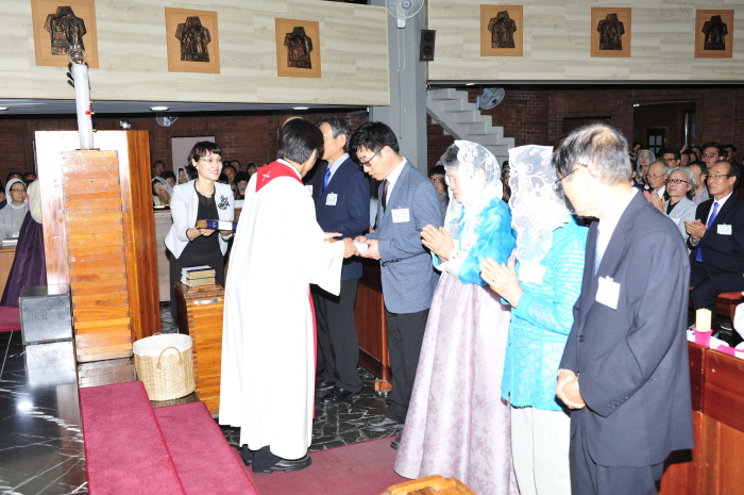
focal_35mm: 38
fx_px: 784
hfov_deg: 50.7
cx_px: 372
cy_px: 248
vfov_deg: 35.0
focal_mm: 38
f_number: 5.6
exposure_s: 1/60
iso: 200
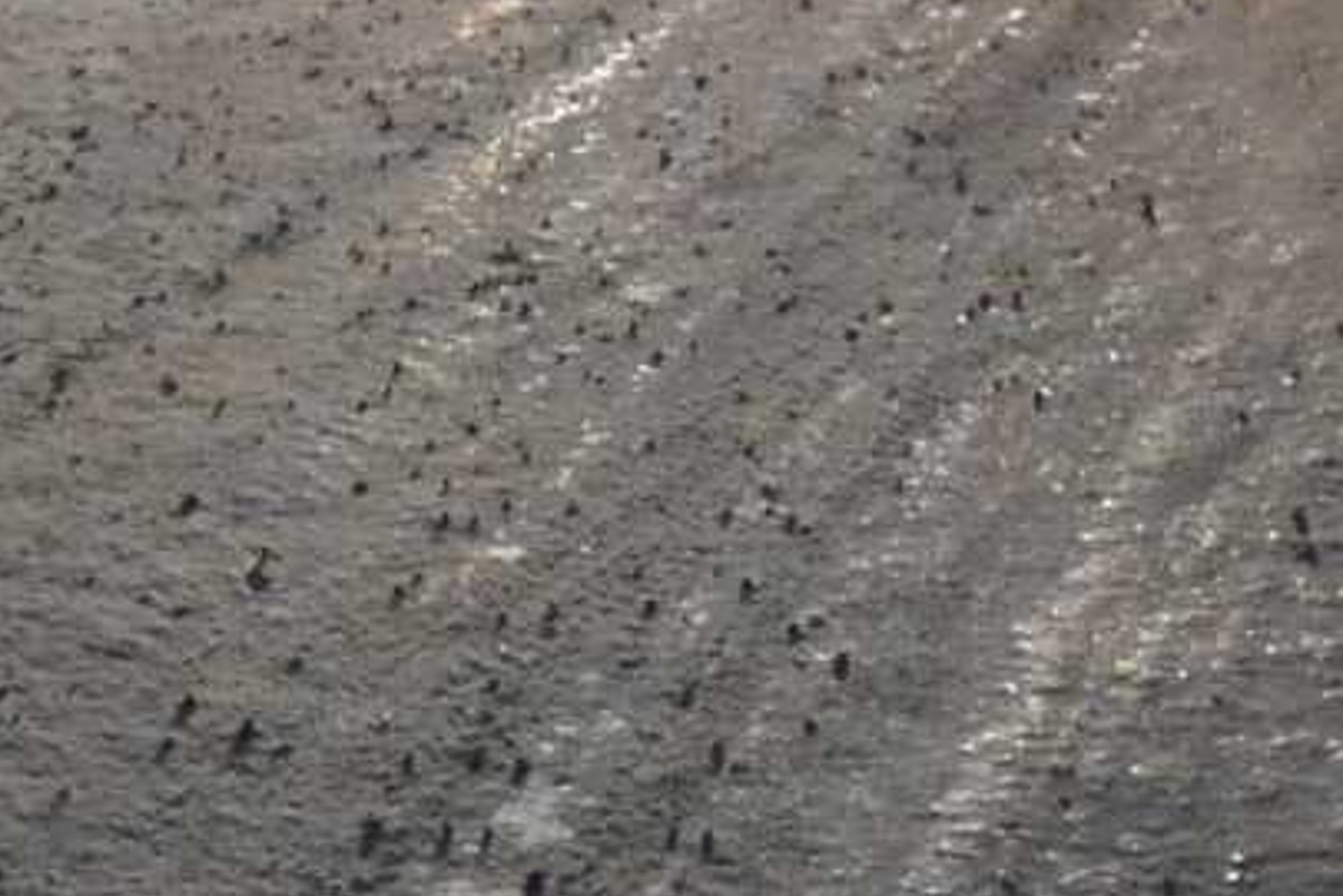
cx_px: -70
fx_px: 4476
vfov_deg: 10.8
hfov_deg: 16.6
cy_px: -644
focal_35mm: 120
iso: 6400
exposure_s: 1/30
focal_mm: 18
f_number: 3.5
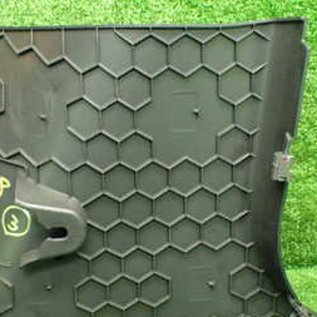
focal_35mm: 63
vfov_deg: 27.2
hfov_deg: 27.3
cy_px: 203
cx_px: 148
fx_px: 653
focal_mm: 5.4
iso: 800
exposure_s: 1/50
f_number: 2.3
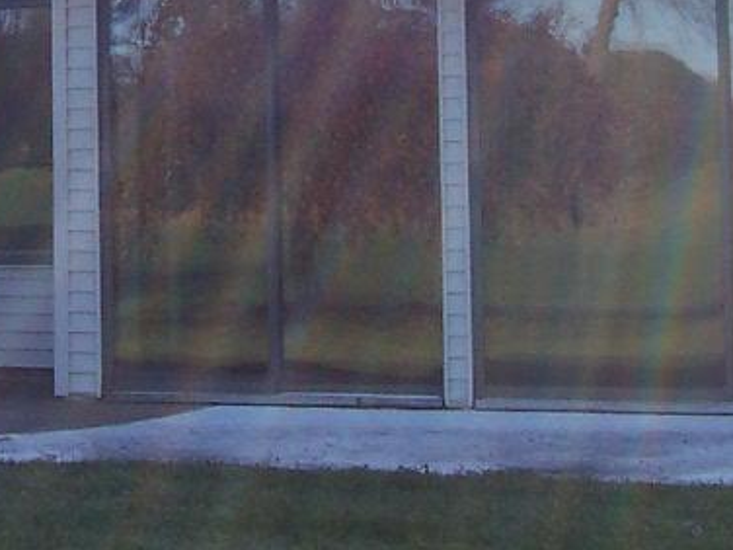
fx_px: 2499
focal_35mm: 118
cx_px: 115
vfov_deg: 12.3
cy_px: -66
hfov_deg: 16.5
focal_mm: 5.6
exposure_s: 1/250
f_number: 5.6
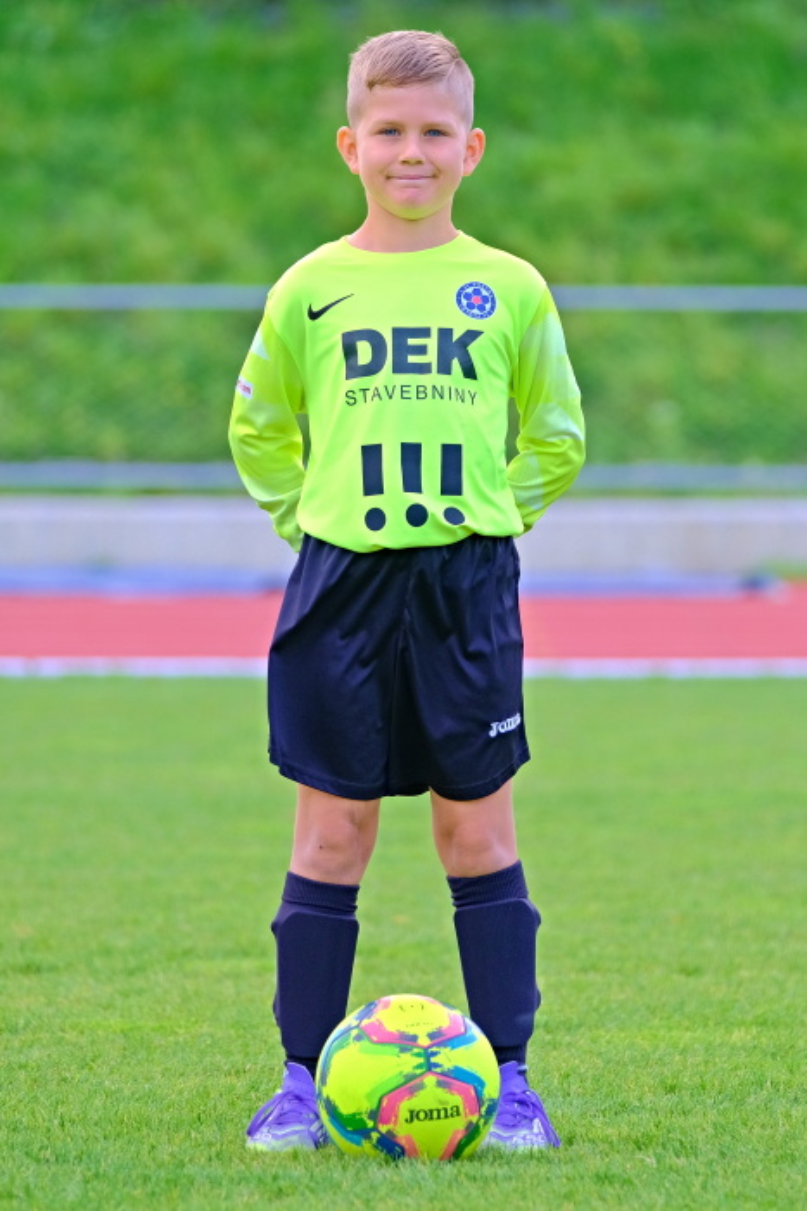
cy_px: 606
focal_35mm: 186
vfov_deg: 11.1
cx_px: 404
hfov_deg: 7.4
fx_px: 6257
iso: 320
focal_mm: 124.3
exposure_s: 1/450
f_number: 2.8
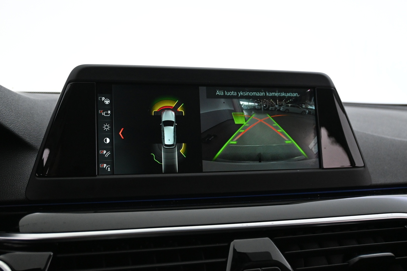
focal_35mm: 40
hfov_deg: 48.7
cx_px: 204
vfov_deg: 33.6
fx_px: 449
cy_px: 136
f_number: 4.5
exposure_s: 1/40
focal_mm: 26.5
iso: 3200
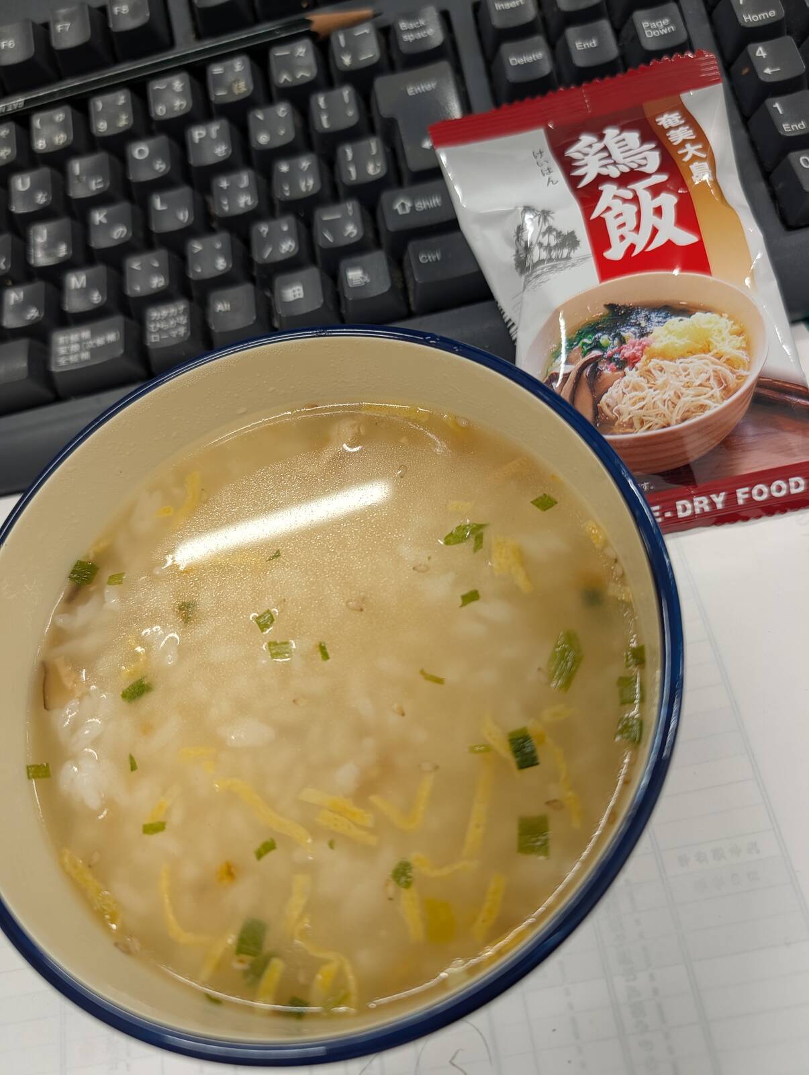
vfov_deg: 71.5
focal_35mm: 24
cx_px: 404
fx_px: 746
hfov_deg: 56.9
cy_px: 538
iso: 69
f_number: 1.68
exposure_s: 1/100
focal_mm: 6.9
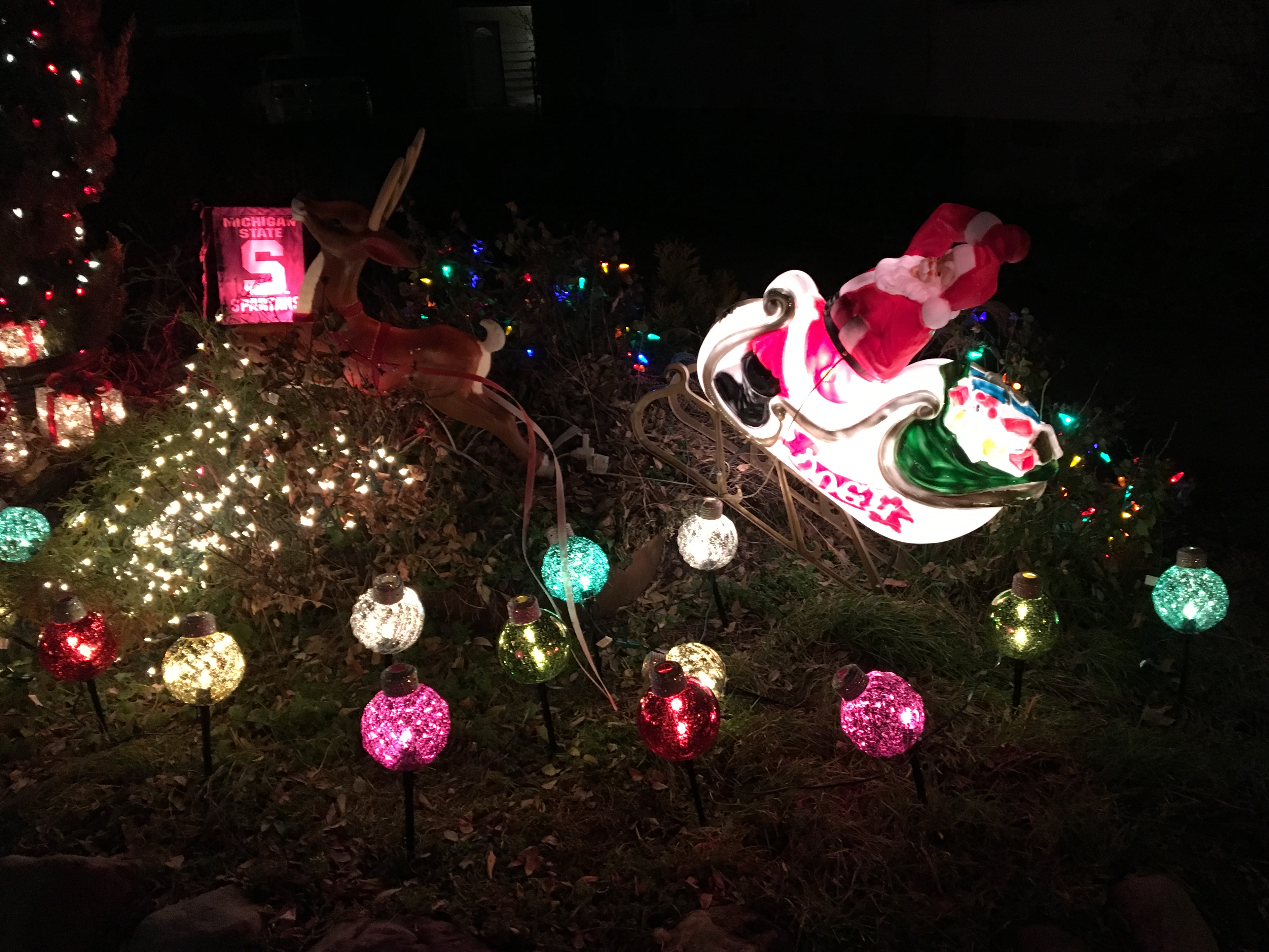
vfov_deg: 45.4
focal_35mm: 31
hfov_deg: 58.3
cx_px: 672
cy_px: 481
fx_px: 1136
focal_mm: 4.15
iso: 200
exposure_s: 1/15
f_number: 2.2
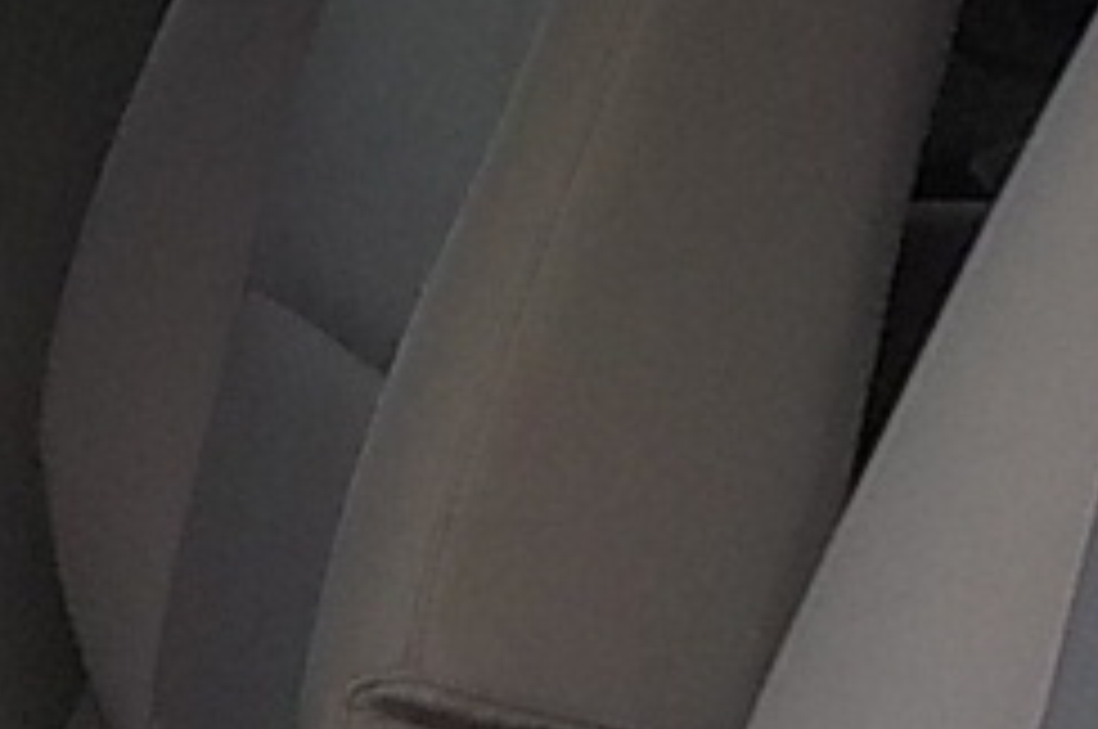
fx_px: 6244
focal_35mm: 205
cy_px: 1107
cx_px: -122
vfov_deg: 6.6
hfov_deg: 9.9
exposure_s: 1/160
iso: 125
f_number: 3.3
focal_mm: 4.1
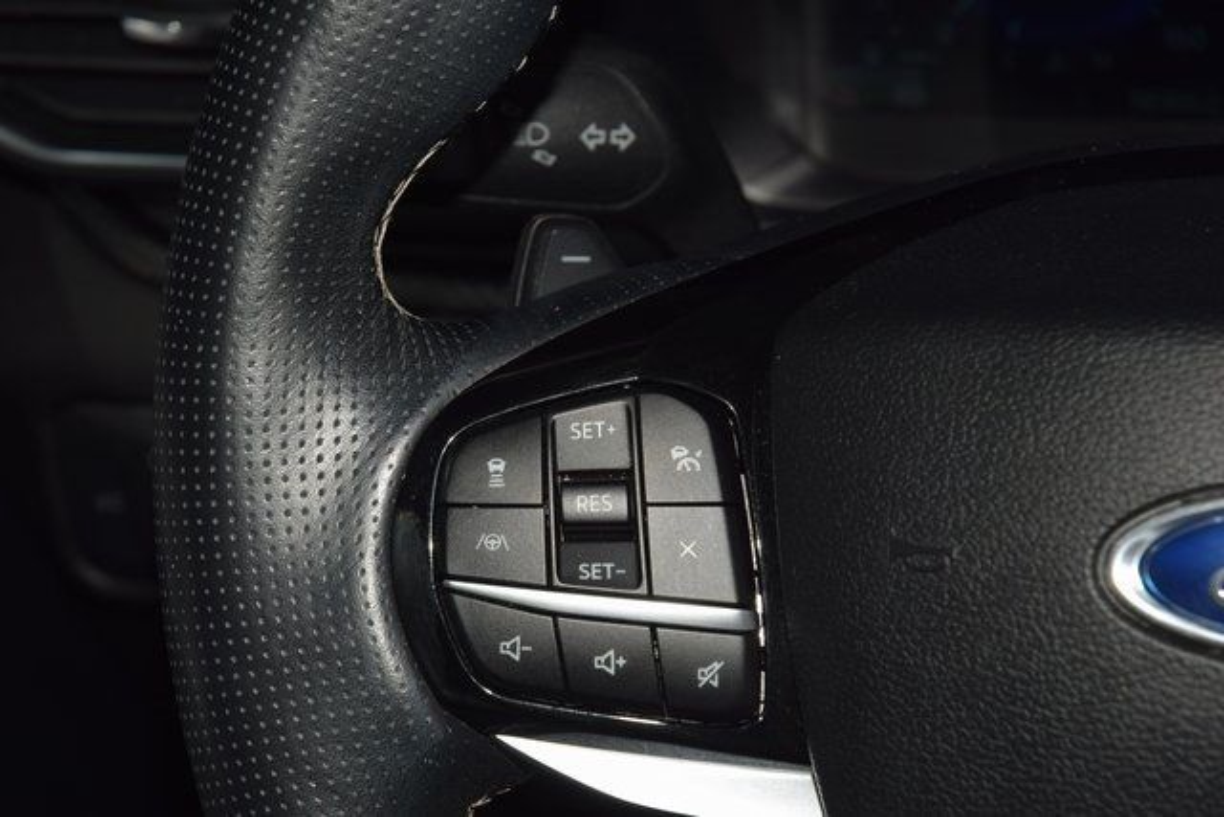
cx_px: 612
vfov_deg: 13.0
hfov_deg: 19.5
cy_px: 408
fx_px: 3571
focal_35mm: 105
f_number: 8
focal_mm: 70
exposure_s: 1/125
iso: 100
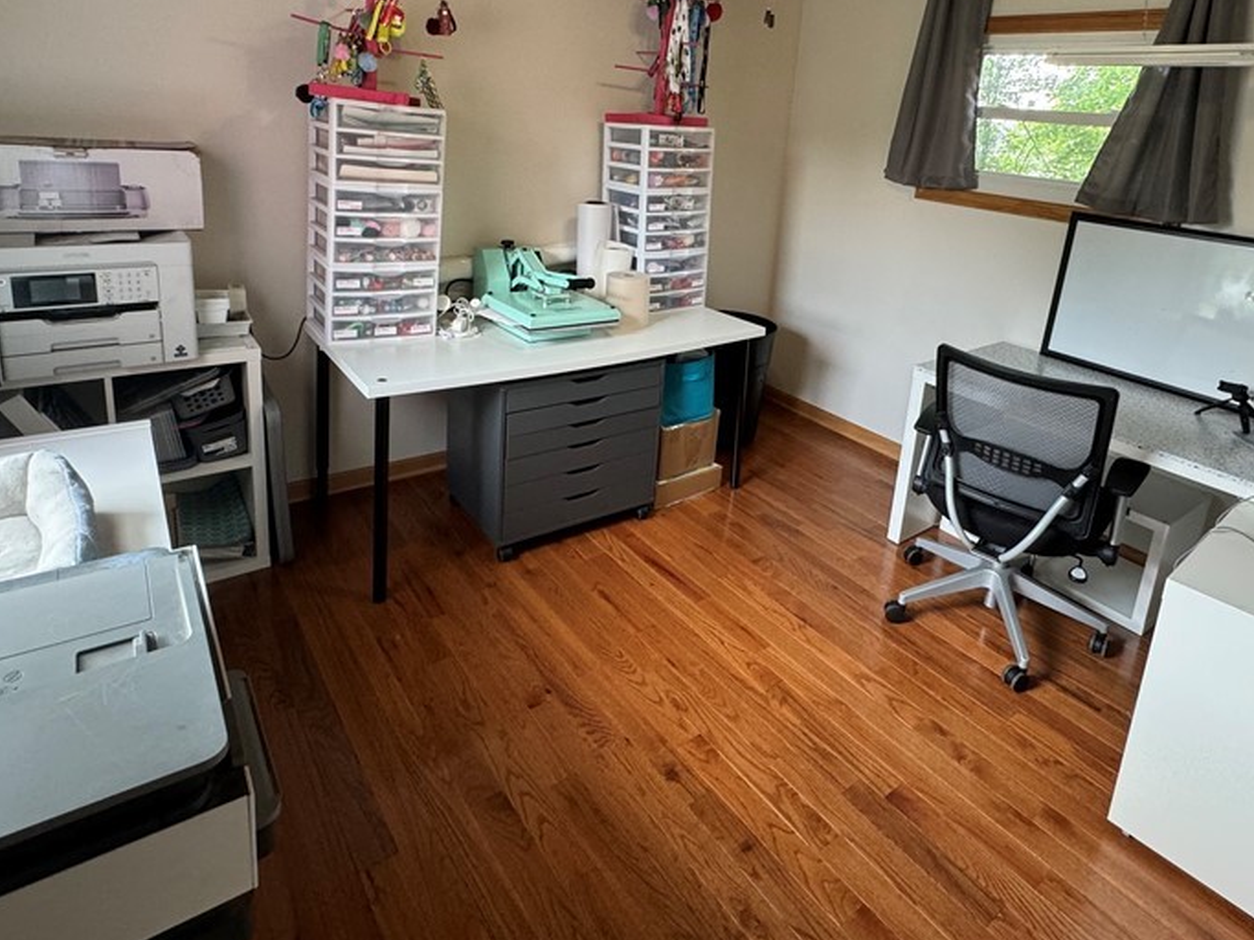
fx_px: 761
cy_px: 294
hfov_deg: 78.9
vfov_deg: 61.5
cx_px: 670
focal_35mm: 21
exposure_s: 1/60
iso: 250
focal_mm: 2.22
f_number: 2.2
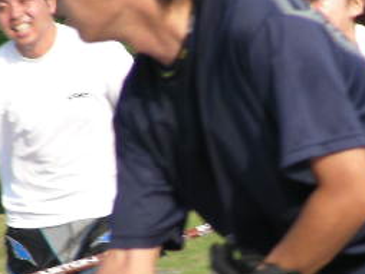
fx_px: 10100
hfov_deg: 2.1
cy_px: 225
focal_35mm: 957
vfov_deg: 1.6
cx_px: 264
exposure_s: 1/218
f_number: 4
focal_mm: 63.3
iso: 50
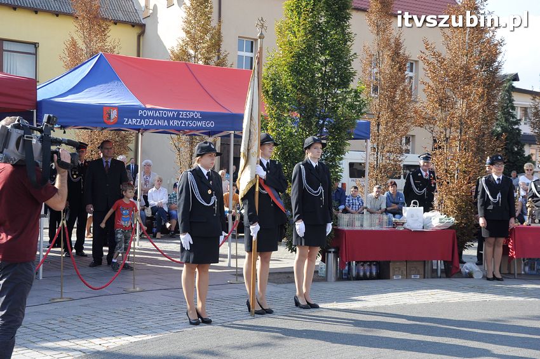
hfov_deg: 37.9
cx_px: 270
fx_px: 787
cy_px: 180
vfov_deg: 25.7
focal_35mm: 52
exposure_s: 1/320
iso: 400
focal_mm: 35
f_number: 9
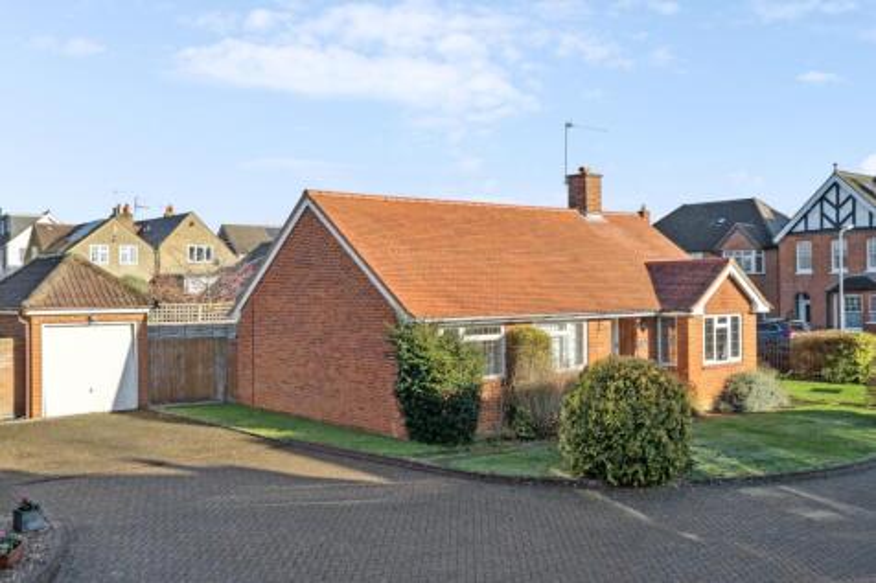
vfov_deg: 37.8
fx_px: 851
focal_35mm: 35
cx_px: 438
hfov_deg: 54.5
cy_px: 292
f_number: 9
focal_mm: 35
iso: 320
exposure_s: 1/400
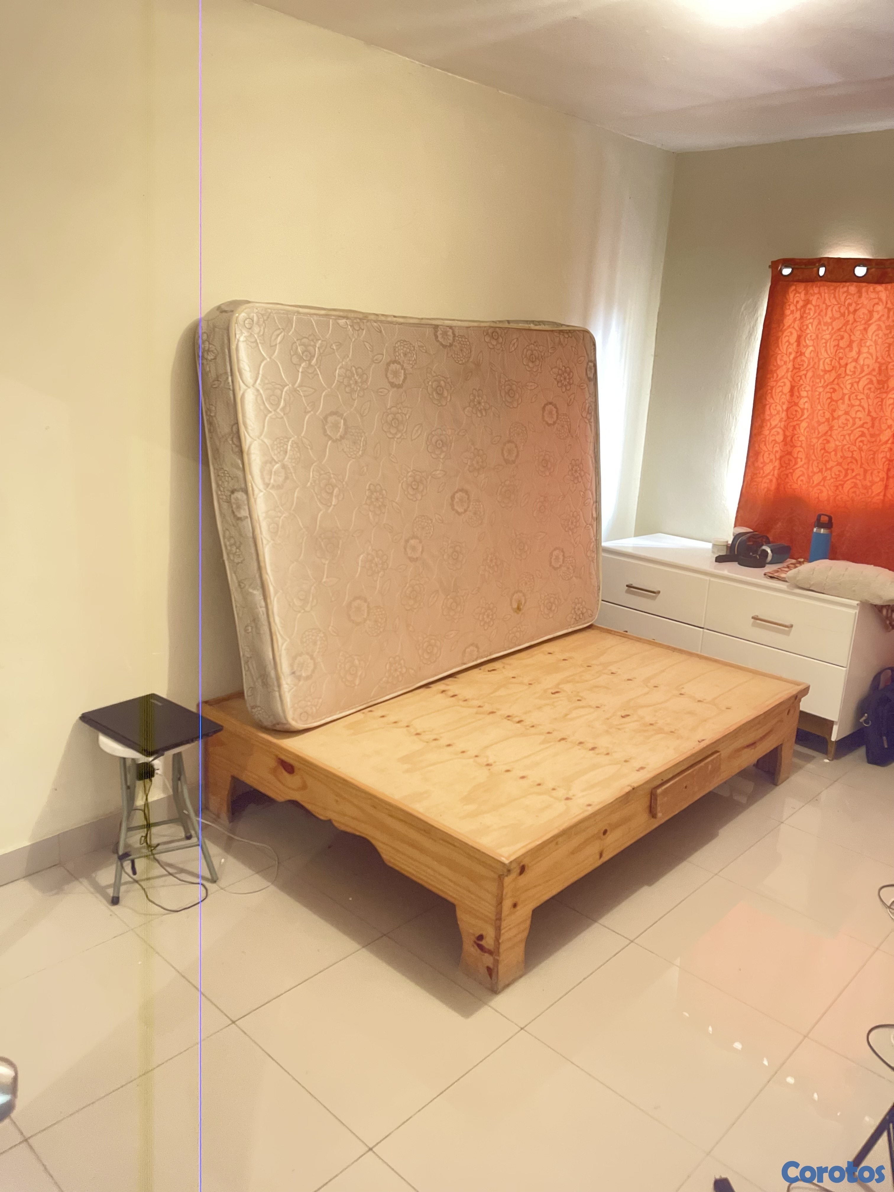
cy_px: 596
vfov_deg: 67.3
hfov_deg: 53.1
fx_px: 895
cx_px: 447
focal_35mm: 26
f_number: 1.6
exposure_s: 1/17
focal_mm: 5.1
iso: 1000
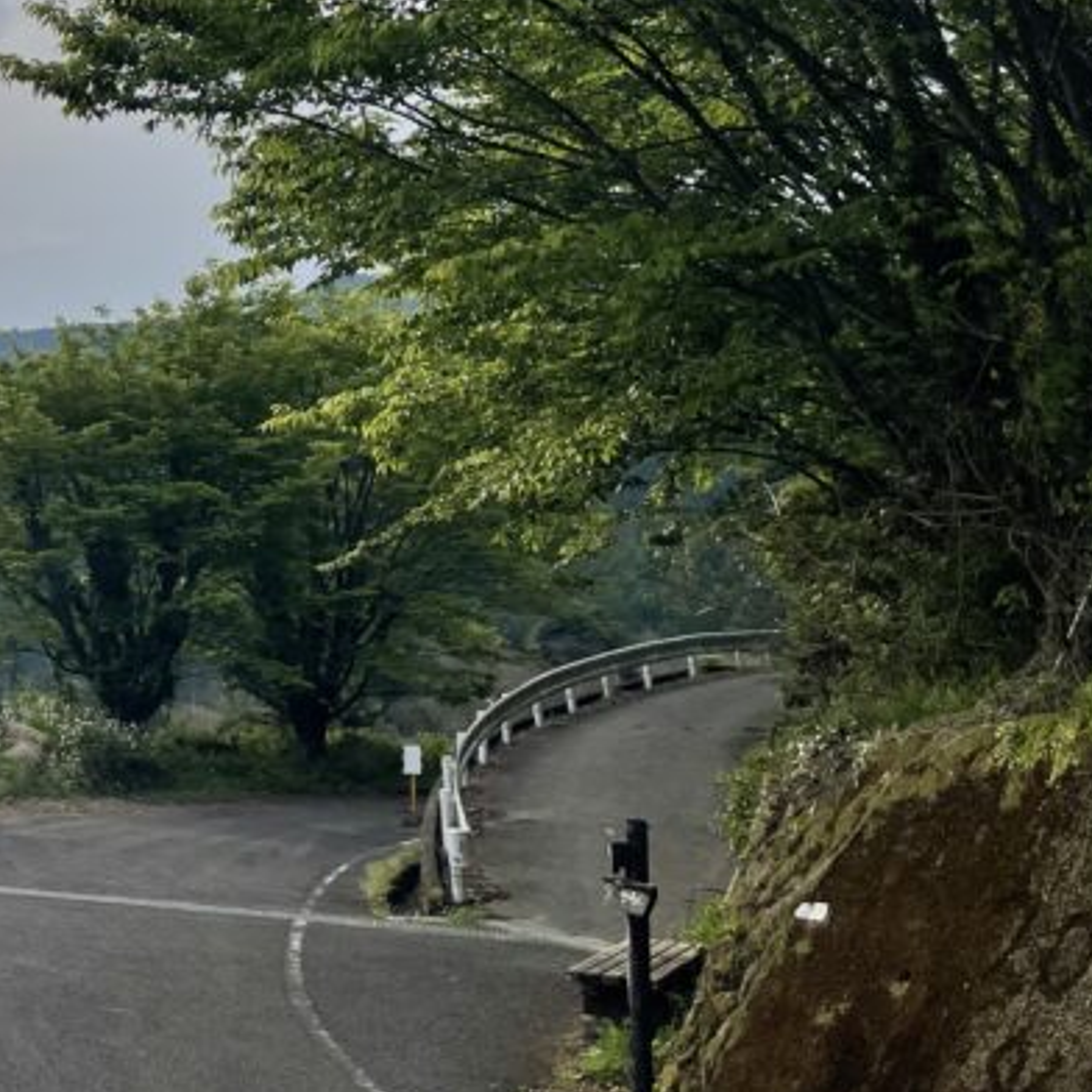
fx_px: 2141
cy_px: 415
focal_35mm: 60
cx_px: -295
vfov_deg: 28.5
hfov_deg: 25.1
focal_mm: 4.2
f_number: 1.6
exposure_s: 1/7299
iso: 32
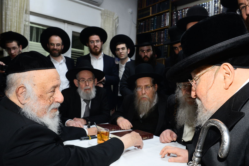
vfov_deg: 44.7
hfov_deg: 63.5
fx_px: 201
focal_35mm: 29
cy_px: 100
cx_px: 139
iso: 1250
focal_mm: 24
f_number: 7.1
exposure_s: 1/100
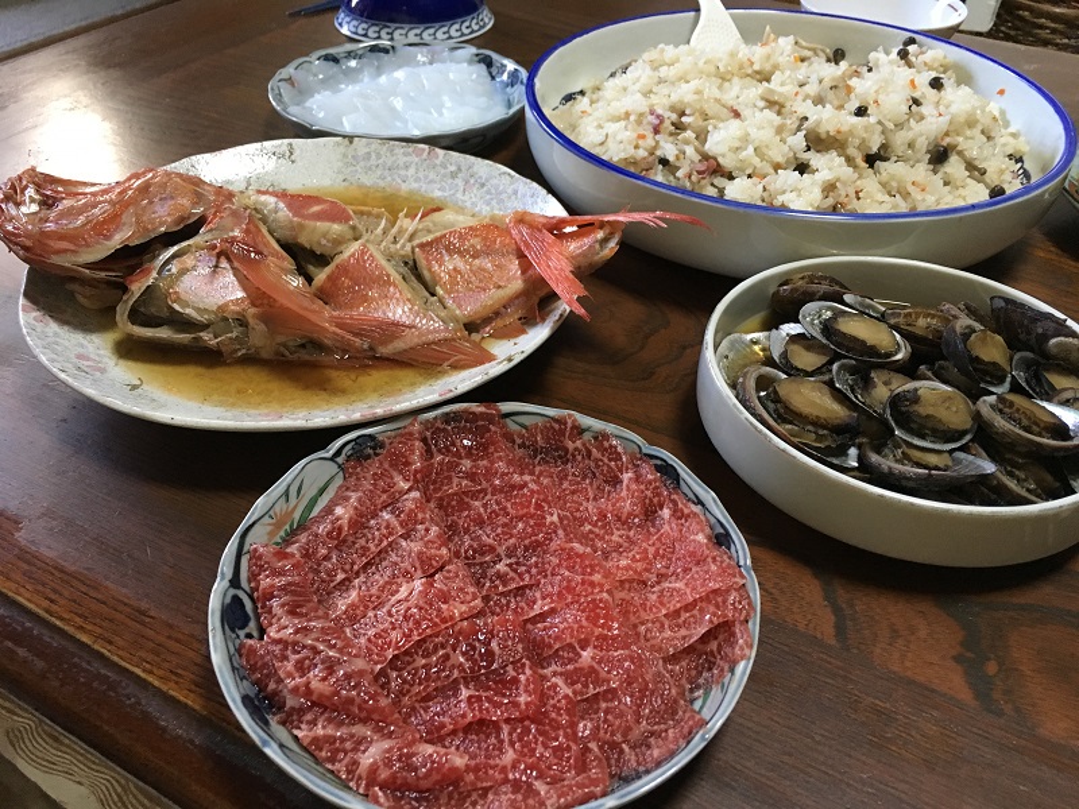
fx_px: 904
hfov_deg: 61.7
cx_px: 540
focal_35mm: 29
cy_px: 404
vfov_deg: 48.2
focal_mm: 4.15
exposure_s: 1/30
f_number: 2.2
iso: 160
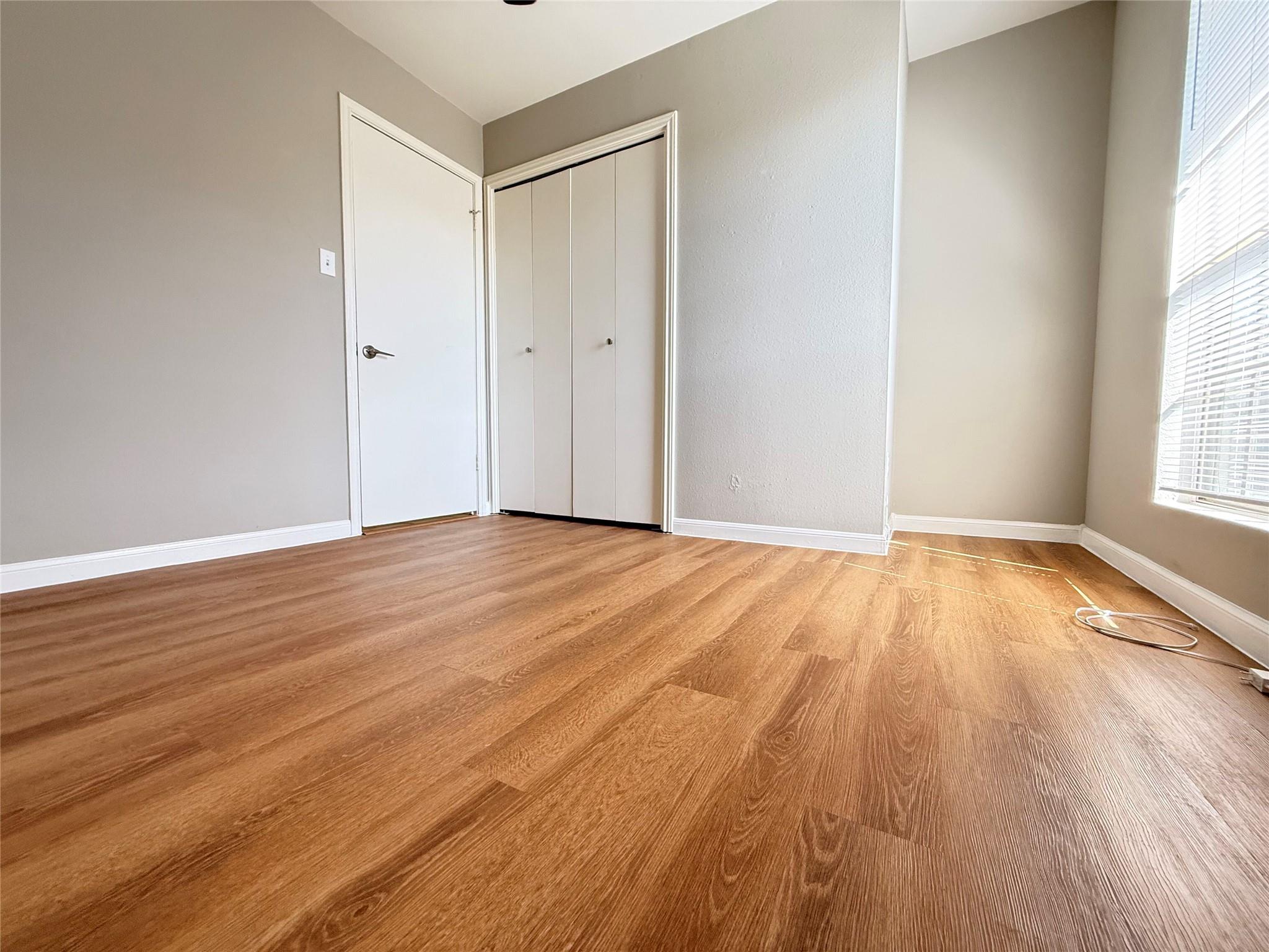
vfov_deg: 85.7
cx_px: 634
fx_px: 513
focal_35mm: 14
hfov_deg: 102.1
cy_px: 476
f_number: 2.2
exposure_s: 1/99
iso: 250
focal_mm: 2.22
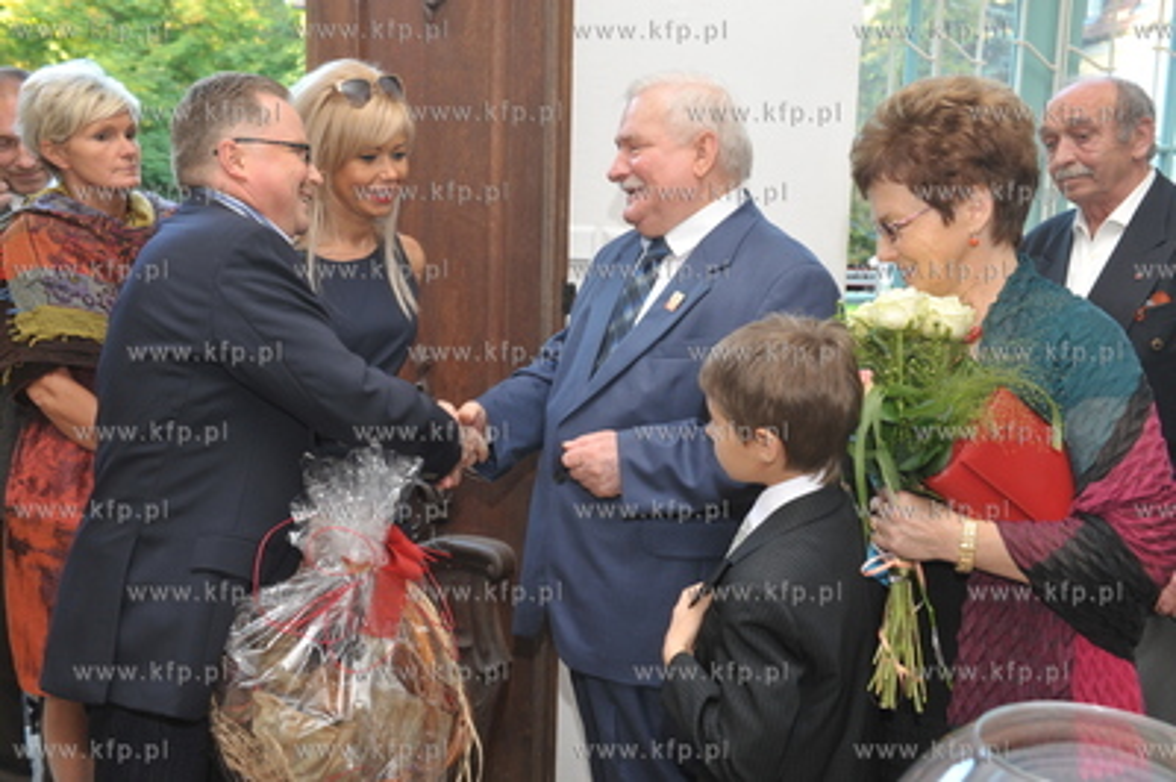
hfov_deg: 48.5
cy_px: 391
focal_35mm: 40
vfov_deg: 33.3
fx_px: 1306
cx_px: 588
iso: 1000
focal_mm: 40
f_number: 5.6
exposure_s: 1/60
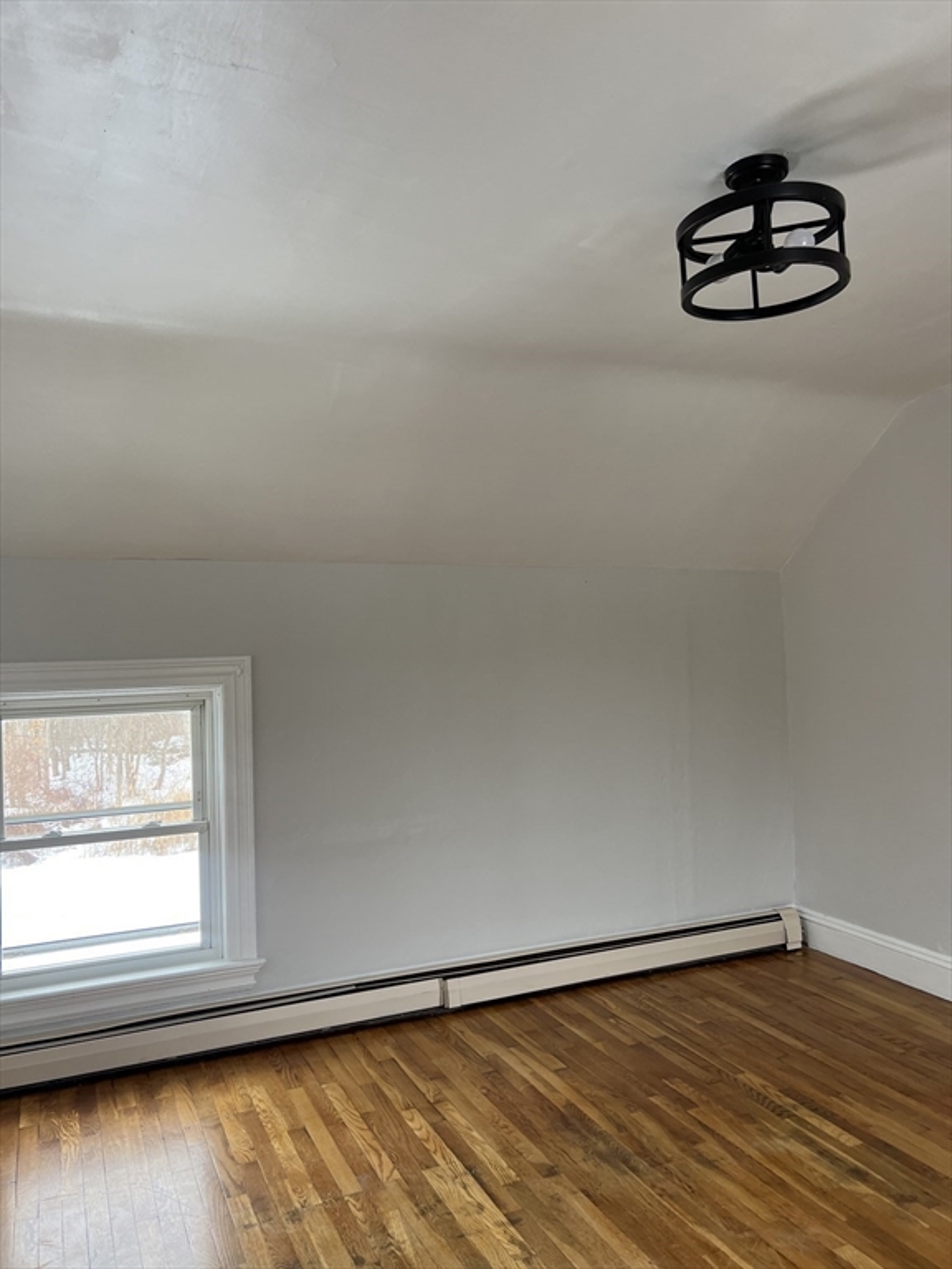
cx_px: 476
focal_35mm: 26
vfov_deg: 67.3
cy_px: 634
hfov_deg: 53.1
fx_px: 953
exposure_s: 1/121
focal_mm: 5.7
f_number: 1.5
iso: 80
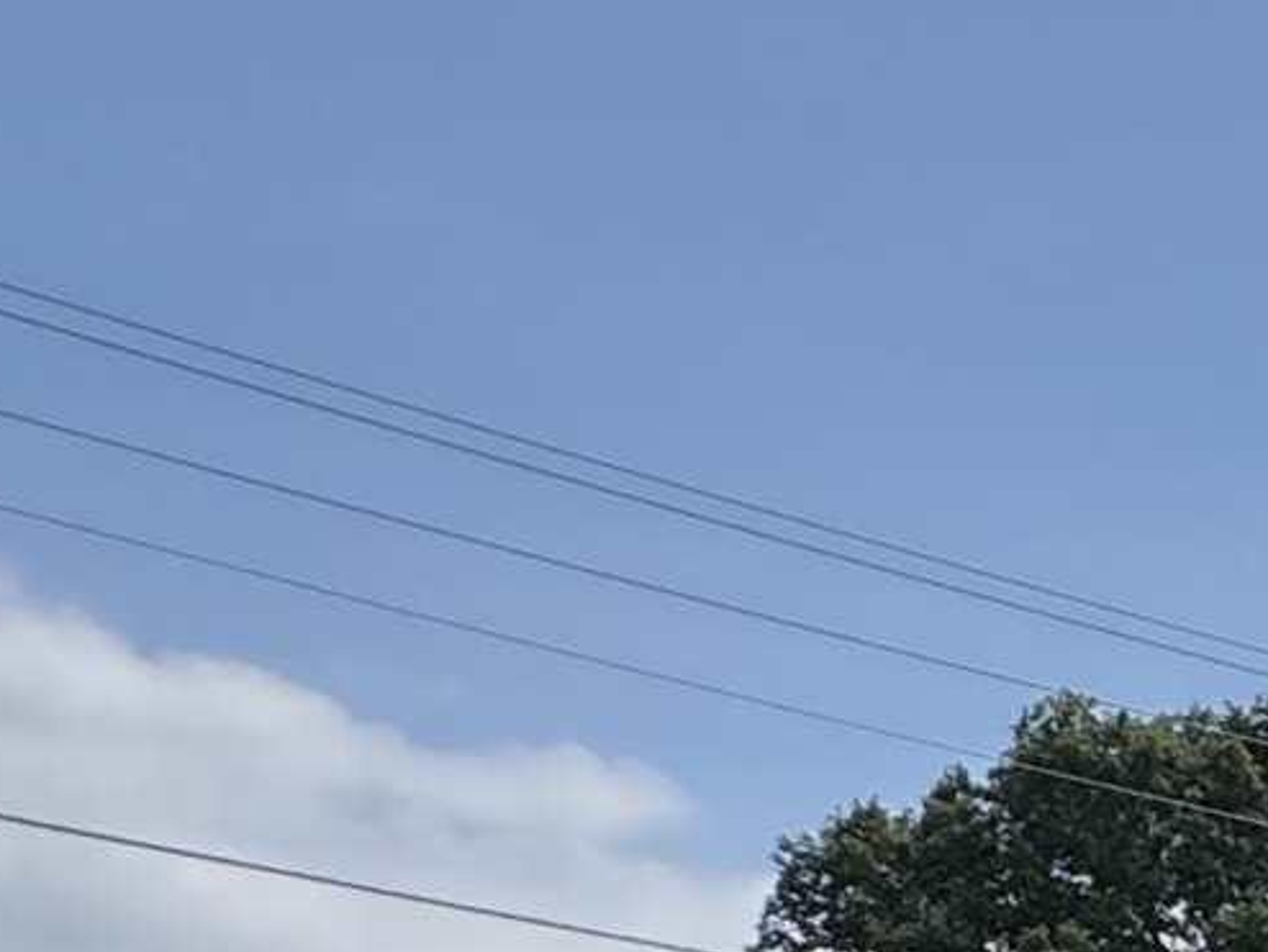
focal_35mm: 87
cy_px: 1578
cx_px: 3247
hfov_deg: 13.7
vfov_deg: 15.2
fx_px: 3188
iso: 50
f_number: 2.2
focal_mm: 2.22
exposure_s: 1/2674
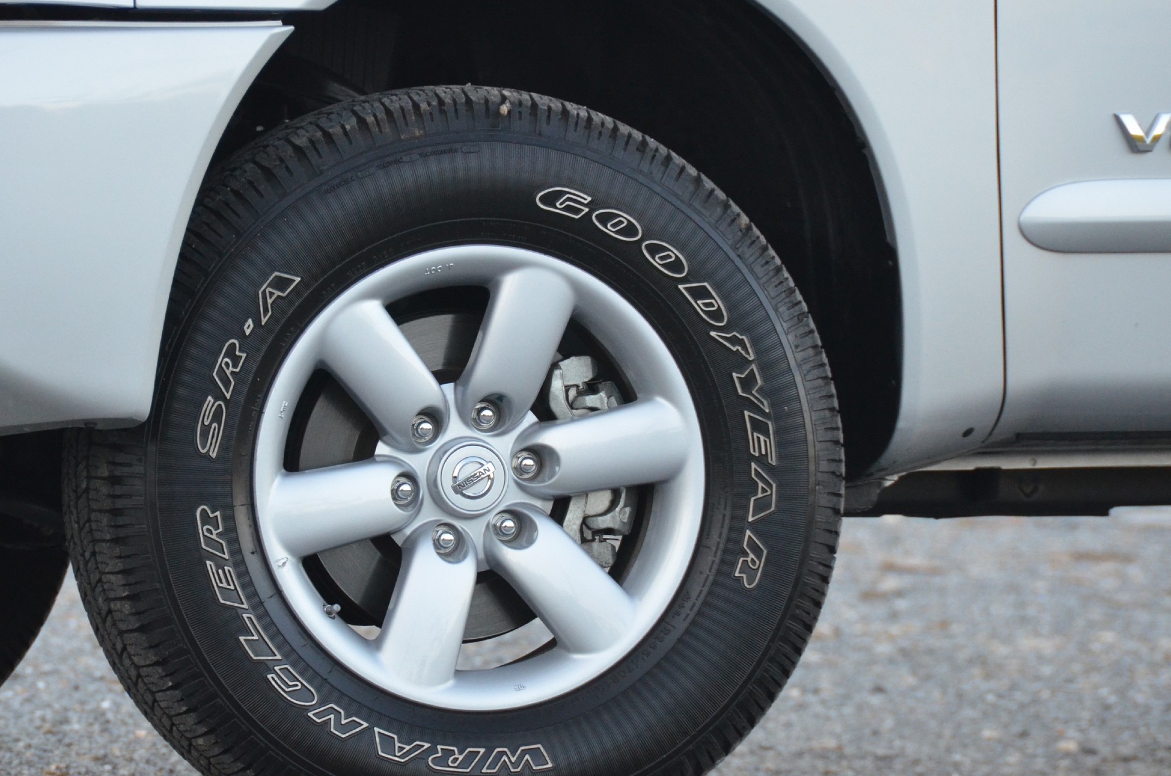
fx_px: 13438
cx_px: 474
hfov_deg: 5.0
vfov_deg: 3.3
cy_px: 440
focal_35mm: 414
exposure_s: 1/320
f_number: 5.6
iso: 1600
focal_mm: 200
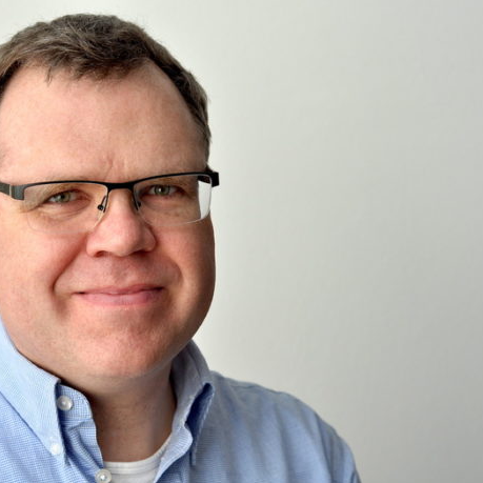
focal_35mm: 97
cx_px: 143
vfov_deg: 17.9
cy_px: 244
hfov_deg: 17.9
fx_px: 1531
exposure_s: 1/200
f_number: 5
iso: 200
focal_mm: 50
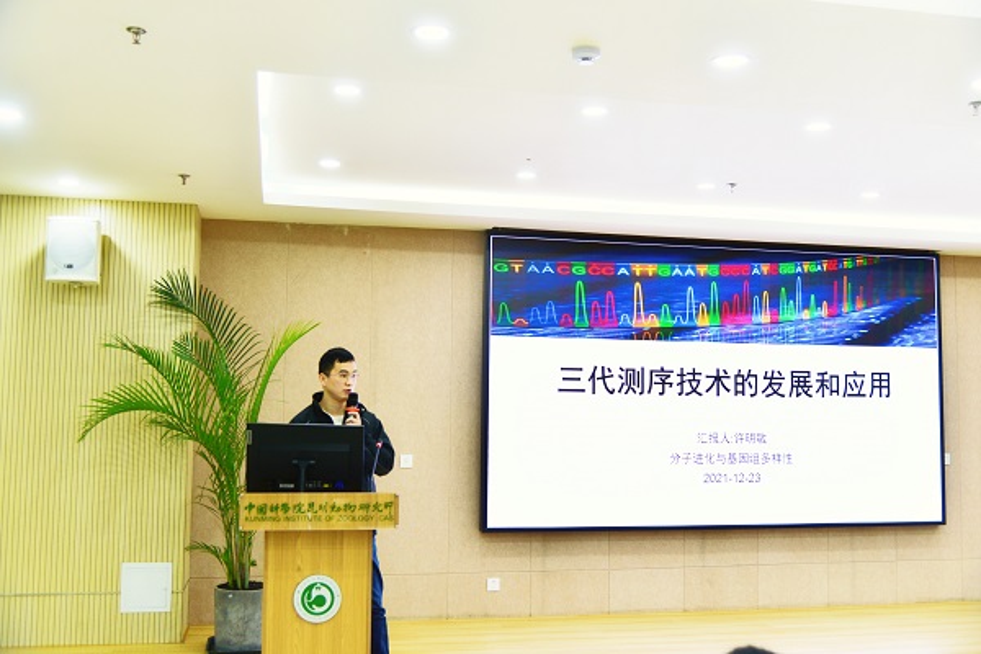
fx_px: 954
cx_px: 490
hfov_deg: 54.4
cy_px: 327
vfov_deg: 37.9
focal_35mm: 35
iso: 160
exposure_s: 1/40
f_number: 4
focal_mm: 35
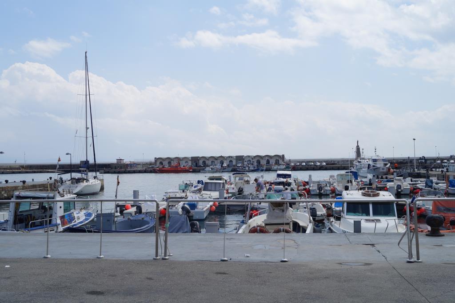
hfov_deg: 49.6
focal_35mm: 39
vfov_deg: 34.2
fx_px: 493
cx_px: 228
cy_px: 152
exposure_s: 1/320
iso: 100
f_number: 11
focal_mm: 26
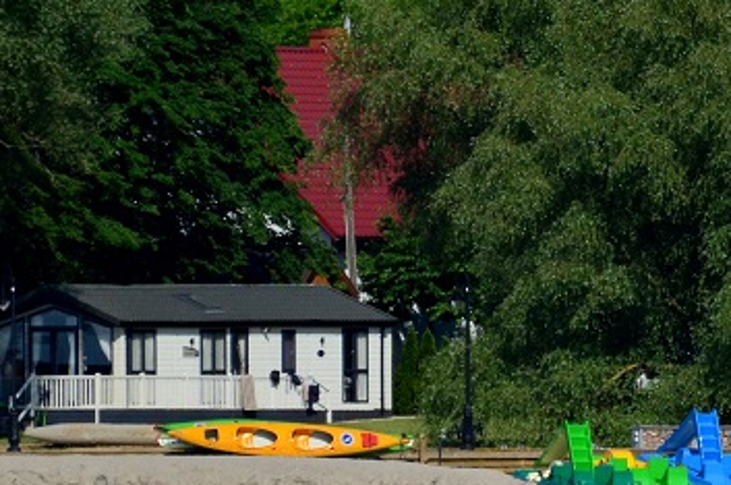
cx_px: 794
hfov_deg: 1.6
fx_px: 25782
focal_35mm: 1272
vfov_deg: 1.1
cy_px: 287
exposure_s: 1/8000
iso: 900
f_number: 5.6
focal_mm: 300
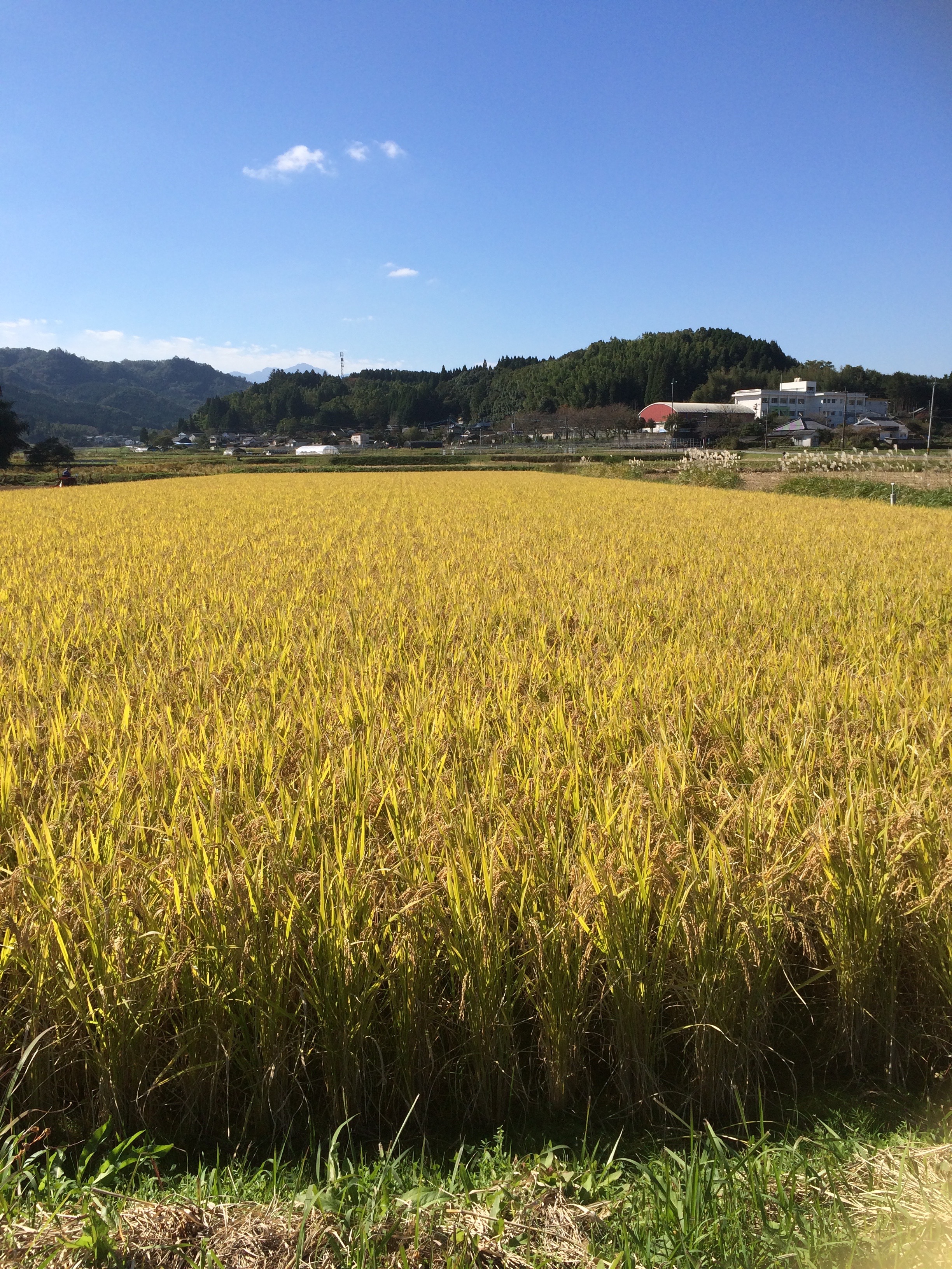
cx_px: 476
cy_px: 634
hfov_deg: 48.2
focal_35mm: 29
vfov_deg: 61.7
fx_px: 1063
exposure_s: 1/2283
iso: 32
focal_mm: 4.15
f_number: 2.2
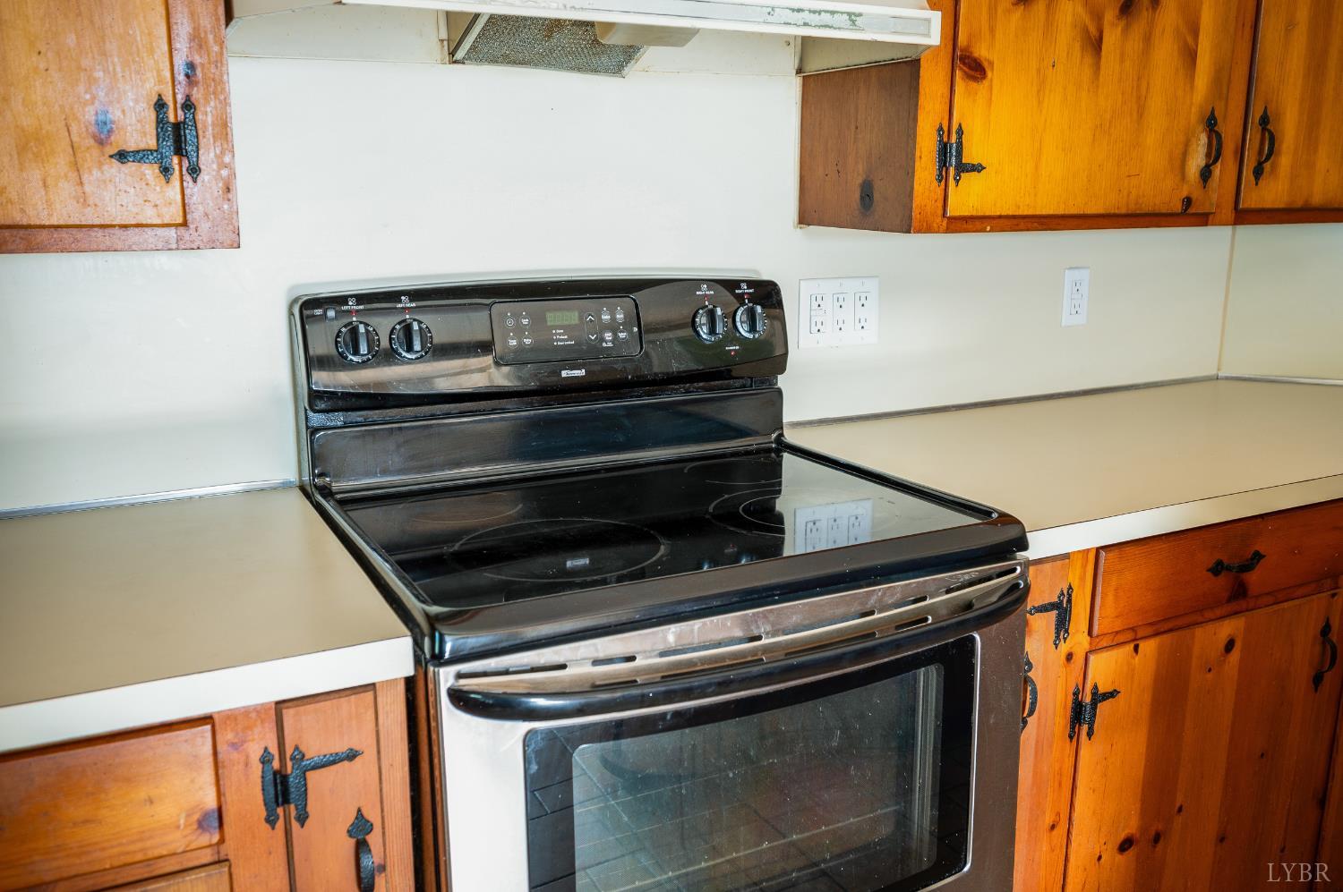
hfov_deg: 62.0
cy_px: 446
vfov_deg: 43.5
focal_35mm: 30
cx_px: 672
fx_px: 1118
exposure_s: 1/5
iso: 400
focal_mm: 30
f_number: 4
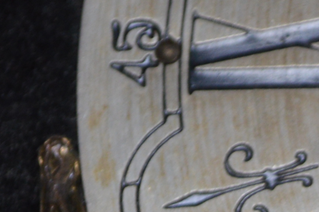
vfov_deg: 3.7
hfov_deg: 5.5
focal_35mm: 364
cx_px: 705
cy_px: 524
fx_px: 3223
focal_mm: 46
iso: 360
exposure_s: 1/125
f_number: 5.6
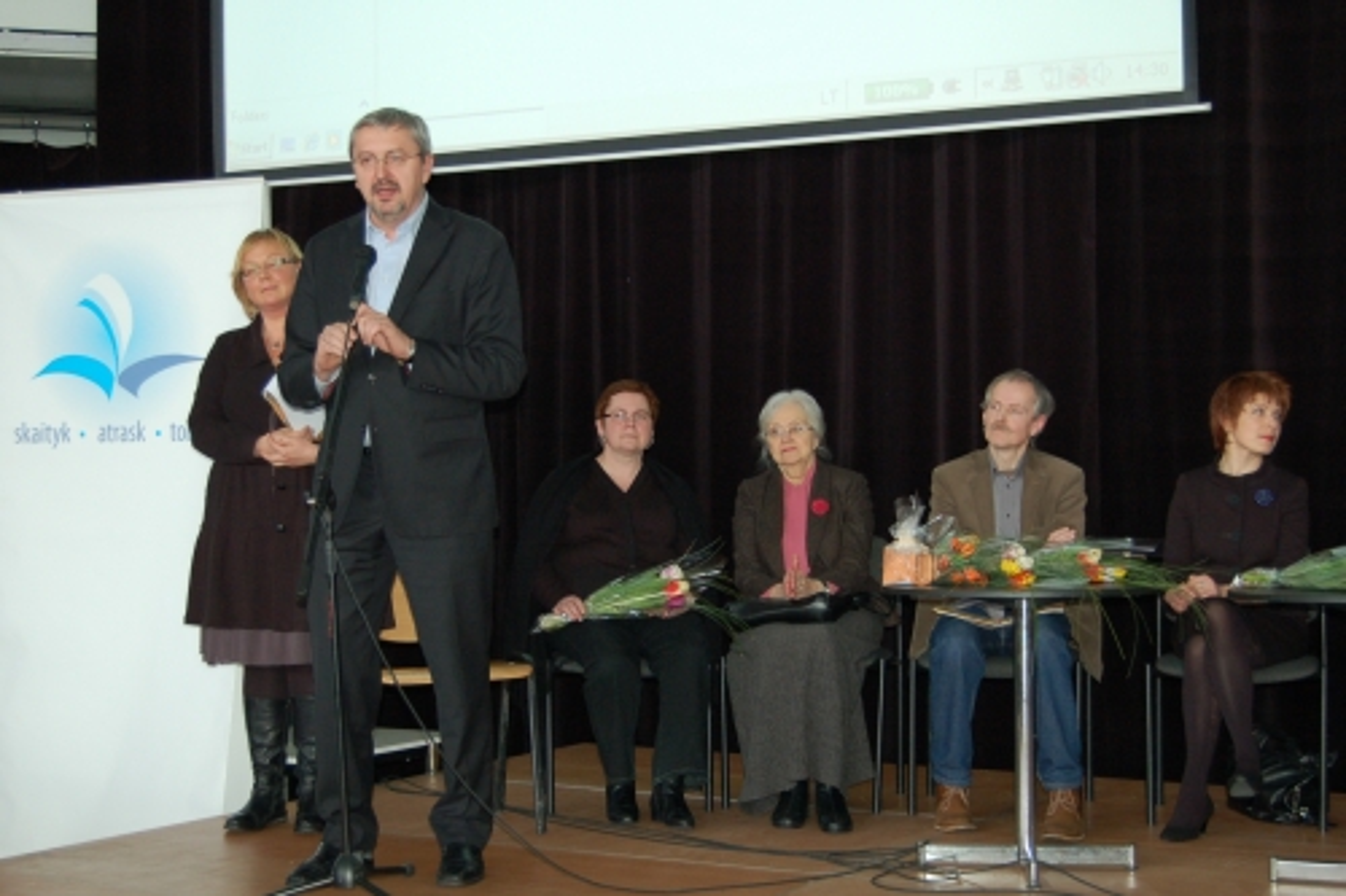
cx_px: 673
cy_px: 448
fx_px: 1794
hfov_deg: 41.1
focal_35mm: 48
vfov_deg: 28.1
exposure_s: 1/60
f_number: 4.5
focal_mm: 32
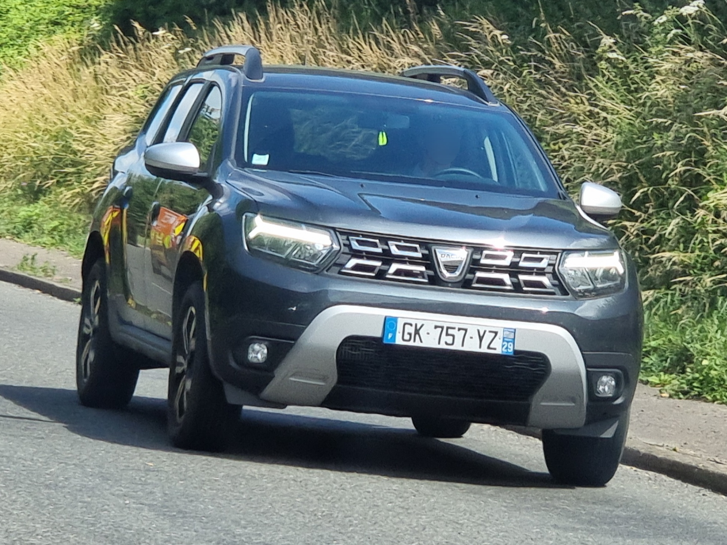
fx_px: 1512
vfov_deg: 20.4
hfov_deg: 27.0
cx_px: 364
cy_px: 272
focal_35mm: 72
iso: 50
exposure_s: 1/556
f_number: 2.4
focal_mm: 9
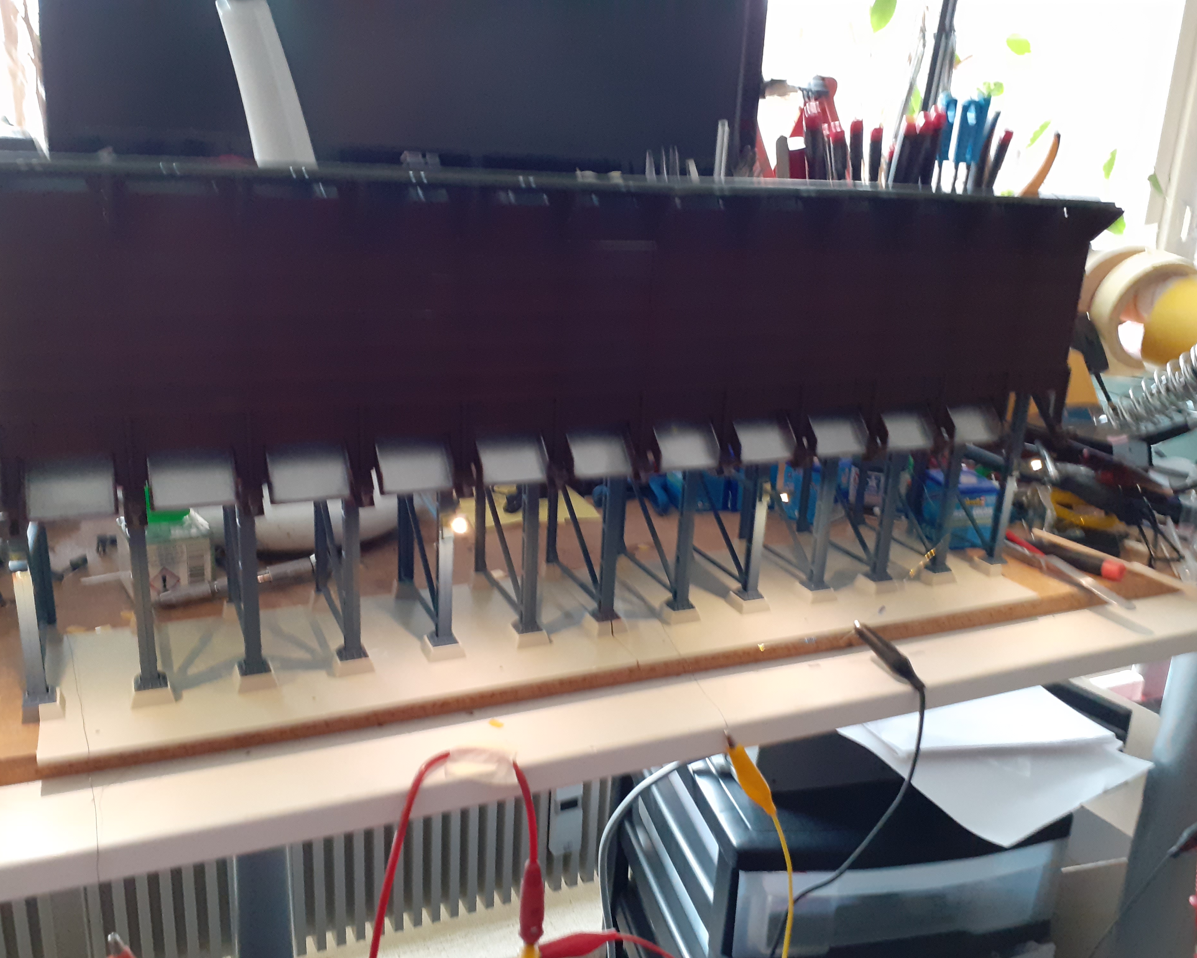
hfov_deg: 60.4
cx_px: 589
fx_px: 1027
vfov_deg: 50.0
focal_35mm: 29
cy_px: 493
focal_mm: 3.6
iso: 320
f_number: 1.9
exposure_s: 1/25
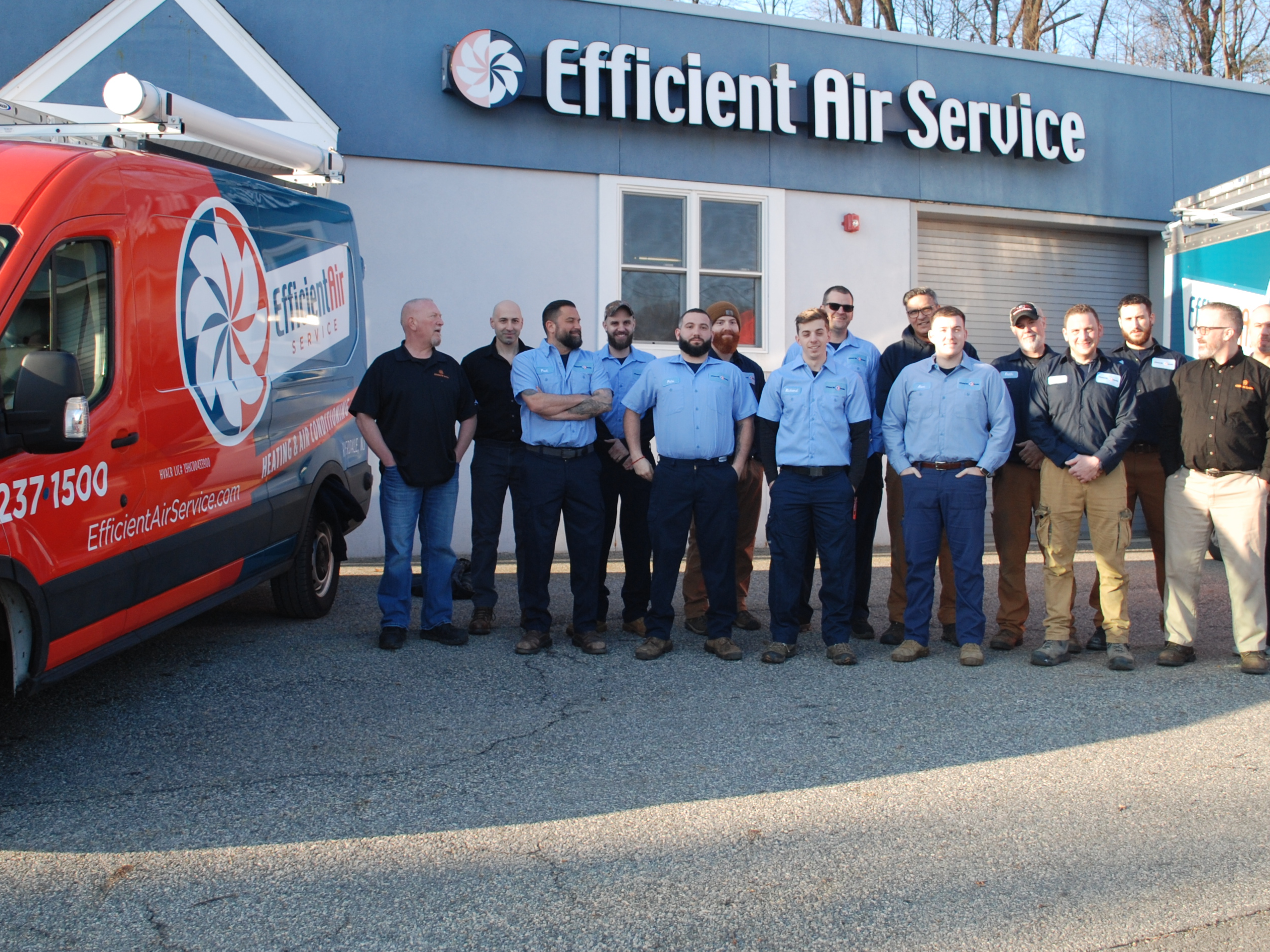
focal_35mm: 40
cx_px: 624
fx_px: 1468
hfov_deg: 46.8
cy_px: 378
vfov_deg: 35.8
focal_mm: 18
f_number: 3.5
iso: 200
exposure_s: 1/320
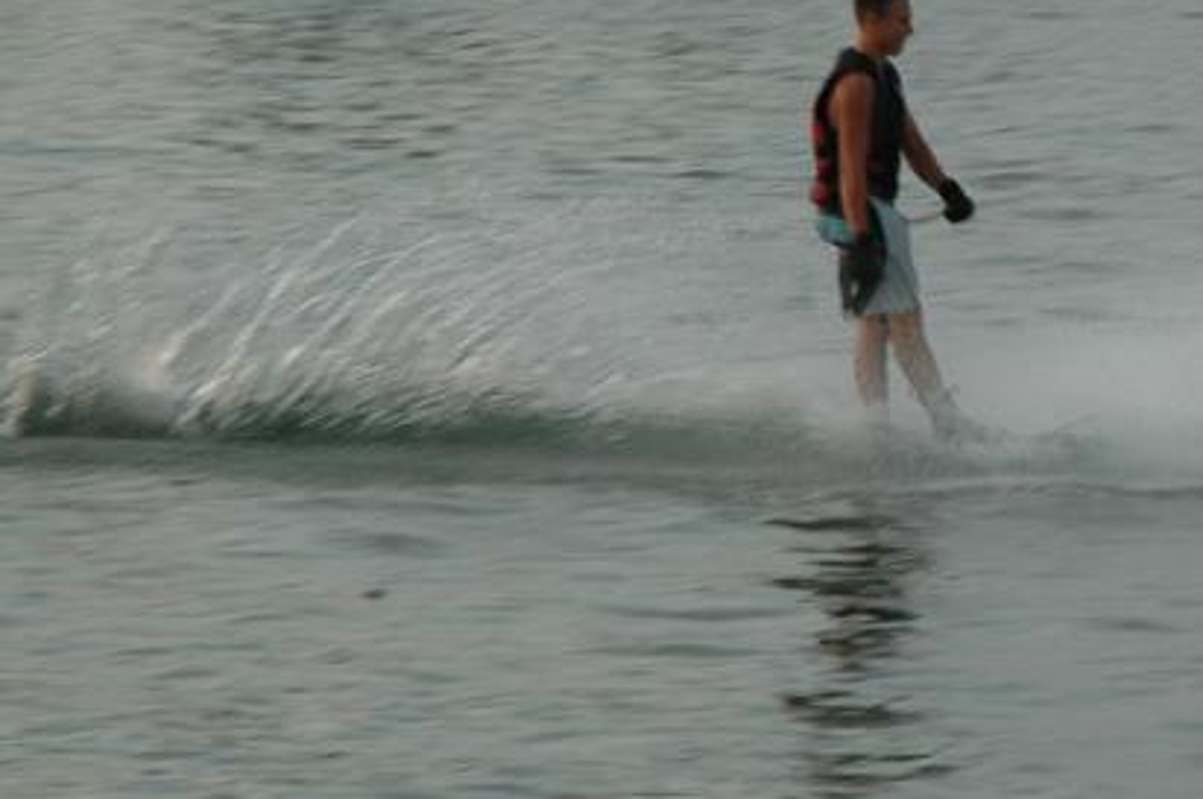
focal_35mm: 278
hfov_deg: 7.4
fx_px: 9279
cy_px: 200
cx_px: 1263
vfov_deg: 4.9
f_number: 5
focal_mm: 70
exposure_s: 1/100
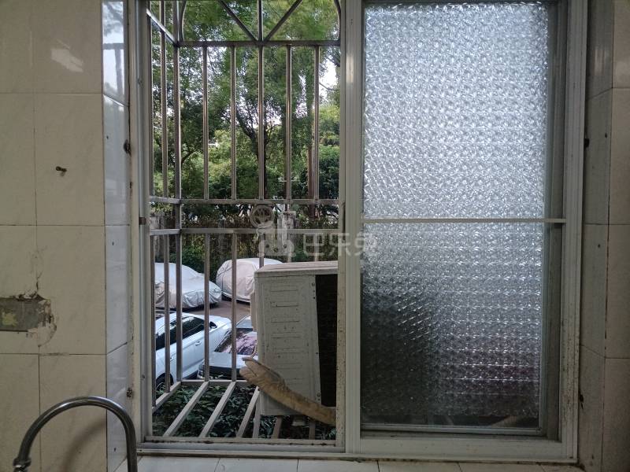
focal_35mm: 26
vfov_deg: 53.1
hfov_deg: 67.3
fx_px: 473
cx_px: 315
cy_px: 236
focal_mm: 4.65
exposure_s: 1/33.3
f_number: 1.8
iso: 807
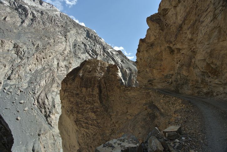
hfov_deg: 89.9
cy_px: 76
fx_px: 114
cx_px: 114
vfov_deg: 67.5
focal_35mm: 18
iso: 100
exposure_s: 1/250
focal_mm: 6.7
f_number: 5
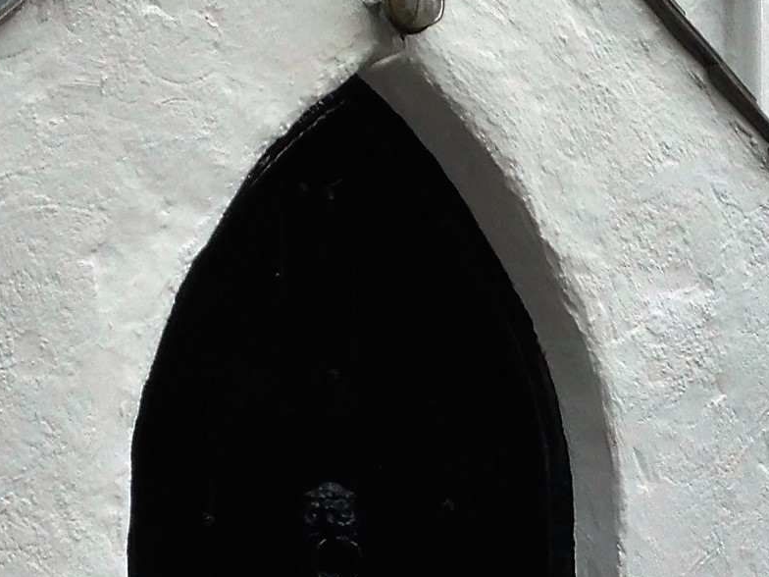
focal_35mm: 136
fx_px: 3021
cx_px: 774
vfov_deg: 10.9
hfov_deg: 14.3
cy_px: 428
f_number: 2.4
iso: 50
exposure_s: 1/414
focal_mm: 4.12
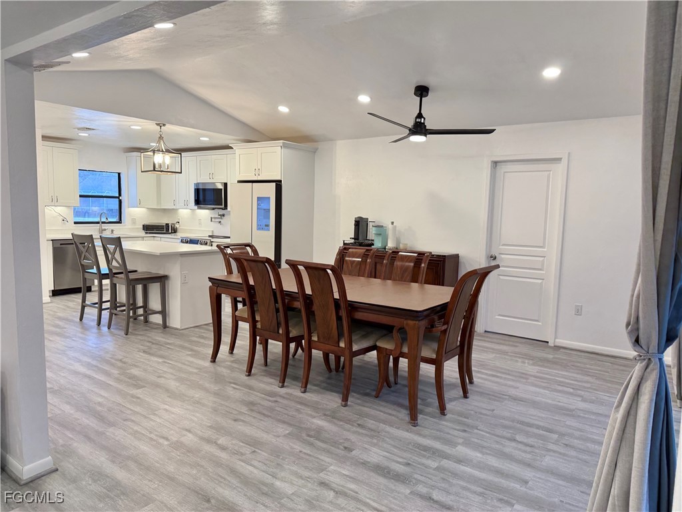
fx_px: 473
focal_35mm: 24
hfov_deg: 71.6
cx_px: 341
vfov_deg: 56.8
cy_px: 256
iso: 160
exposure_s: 1/120
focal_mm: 6.76
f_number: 1.78
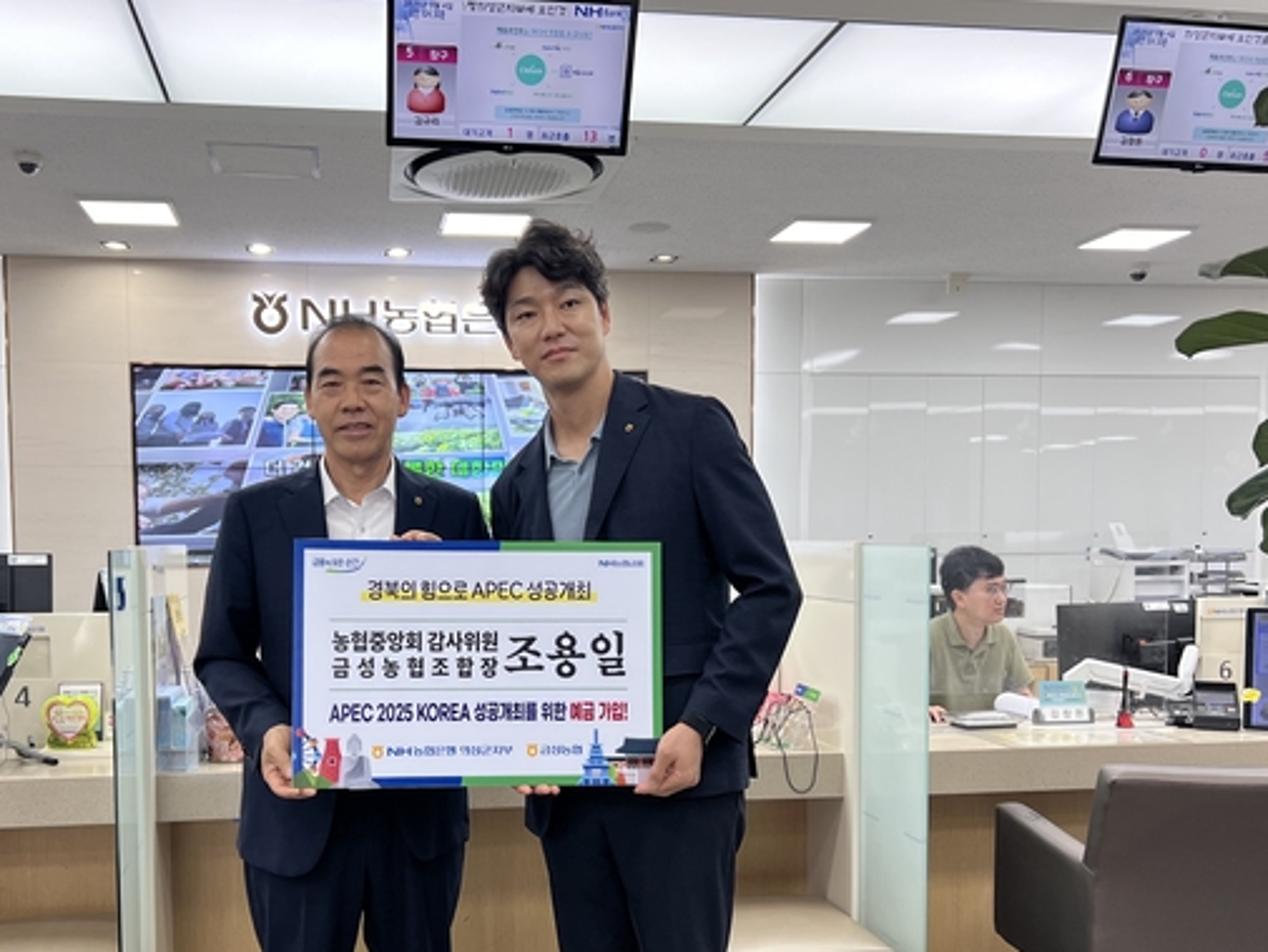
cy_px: 618
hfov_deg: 52.3
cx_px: 507
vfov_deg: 40.3
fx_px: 1282
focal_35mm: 35
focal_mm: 5.7
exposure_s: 1/120
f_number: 1.5
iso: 40
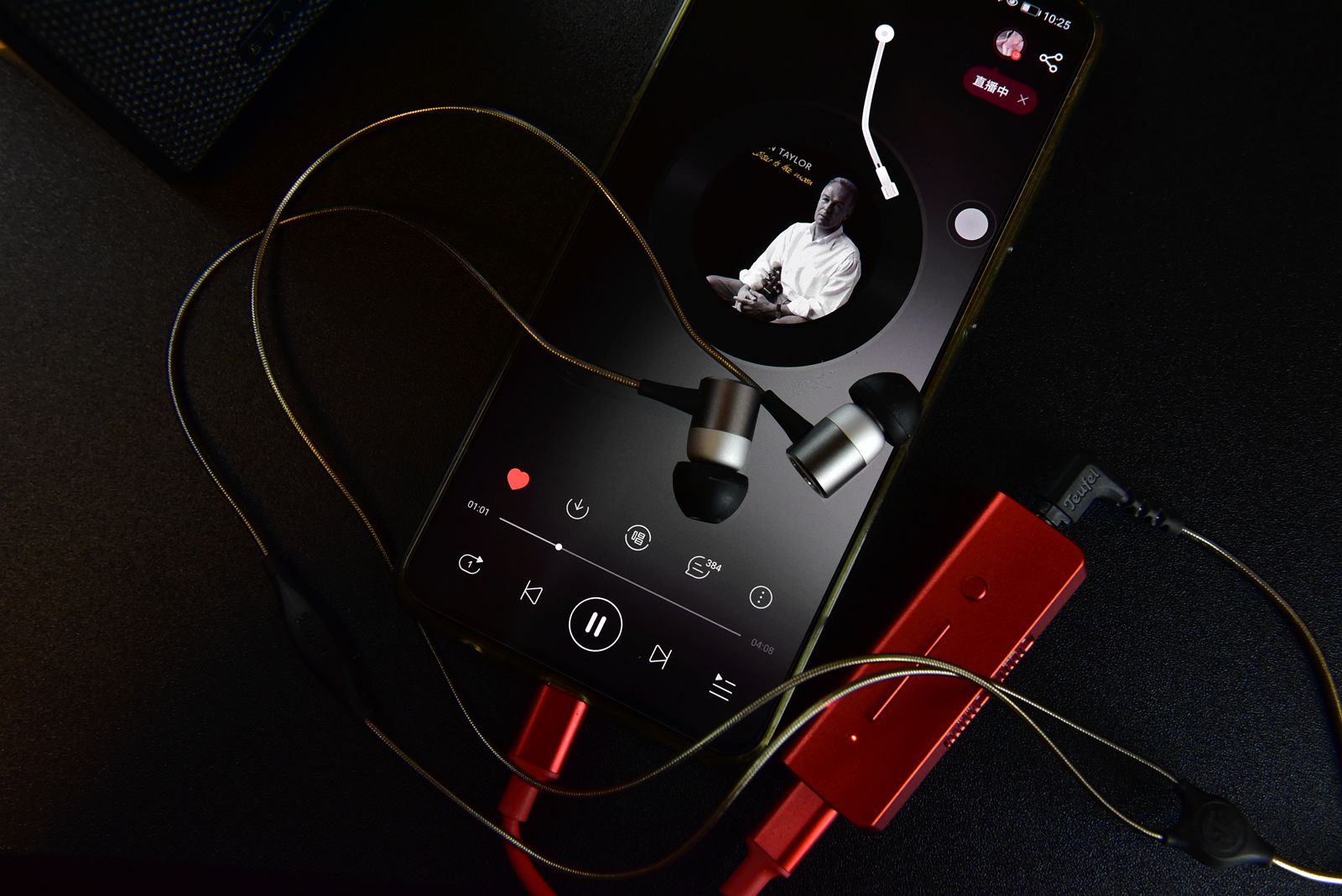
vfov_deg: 33.4
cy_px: 448
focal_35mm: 40
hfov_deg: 48.4
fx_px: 1492
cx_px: 671
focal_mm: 40
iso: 3200
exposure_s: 1/100
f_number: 9
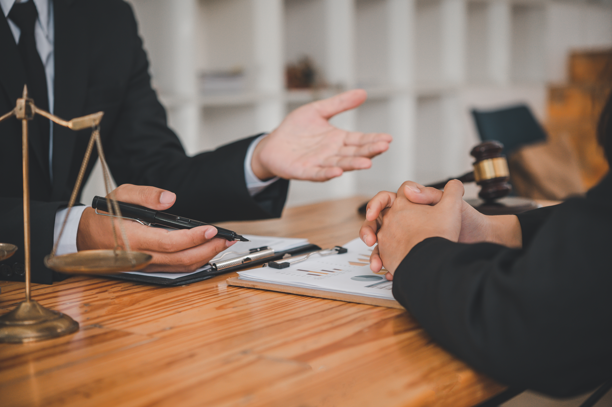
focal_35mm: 60
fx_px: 1019
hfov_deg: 33.4
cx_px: 306
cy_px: 204
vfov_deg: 22.6
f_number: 4
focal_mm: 60
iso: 400
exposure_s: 1/350
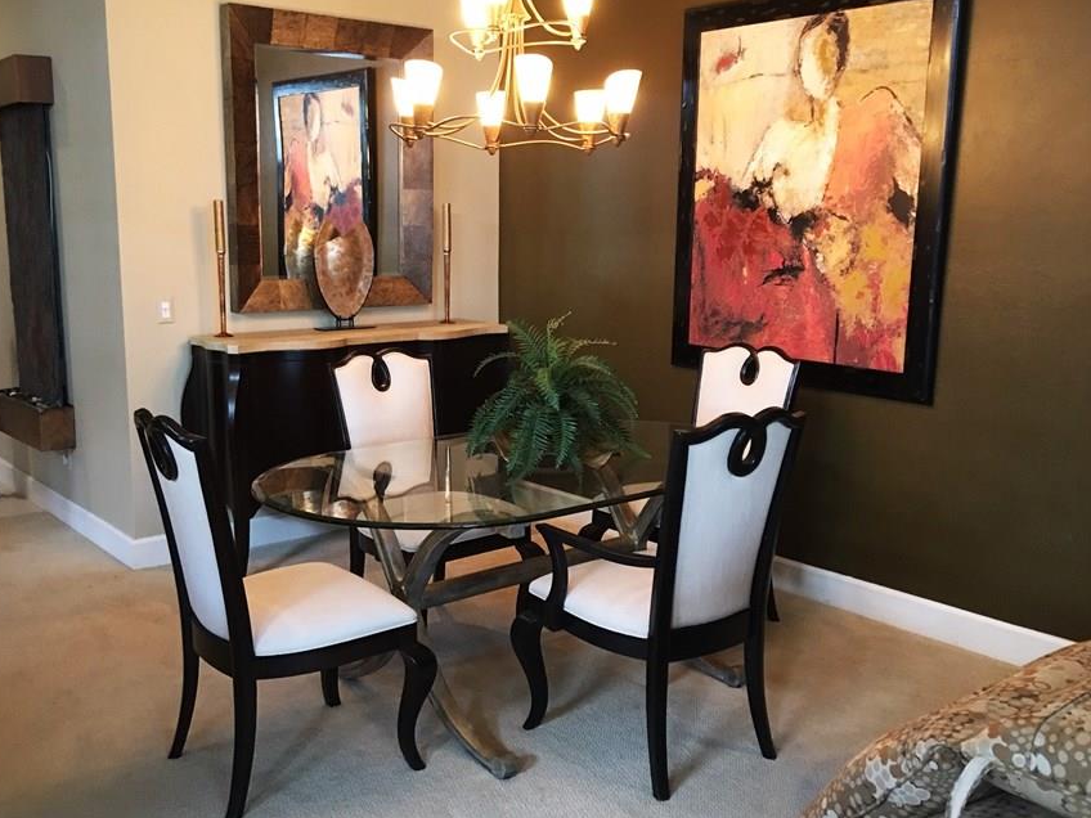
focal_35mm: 35
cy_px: 409
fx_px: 1103
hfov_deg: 52.5
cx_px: 475
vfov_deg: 40.7
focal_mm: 4.15
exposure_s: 1/15
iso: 100
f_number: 2.2
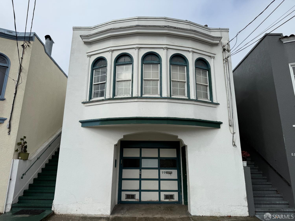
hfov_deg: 71.6
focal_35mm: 24
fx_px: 205
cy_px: 110
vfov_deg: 56.8
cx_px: 148
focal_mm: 6.76
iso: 80
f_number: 1.78
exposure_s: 1/7353
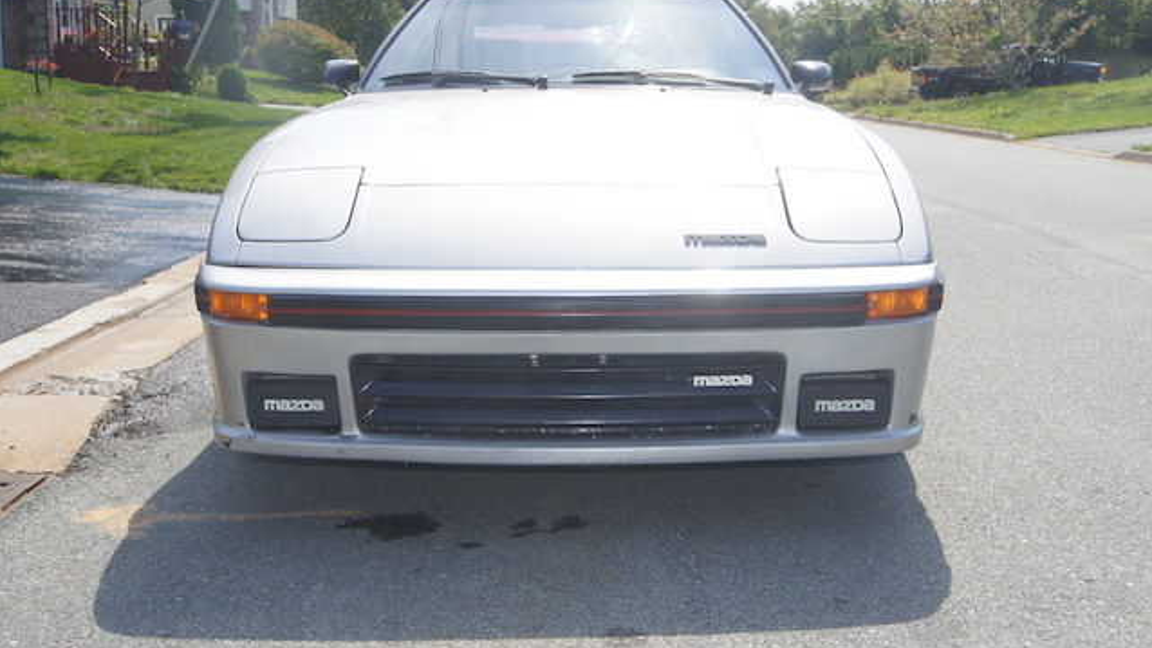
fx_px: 1253
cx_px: 576
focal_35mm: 41
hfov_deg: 49.4
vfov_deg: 29.0
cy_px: 275
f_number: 11
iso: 200
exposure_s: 1/160
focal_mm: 26
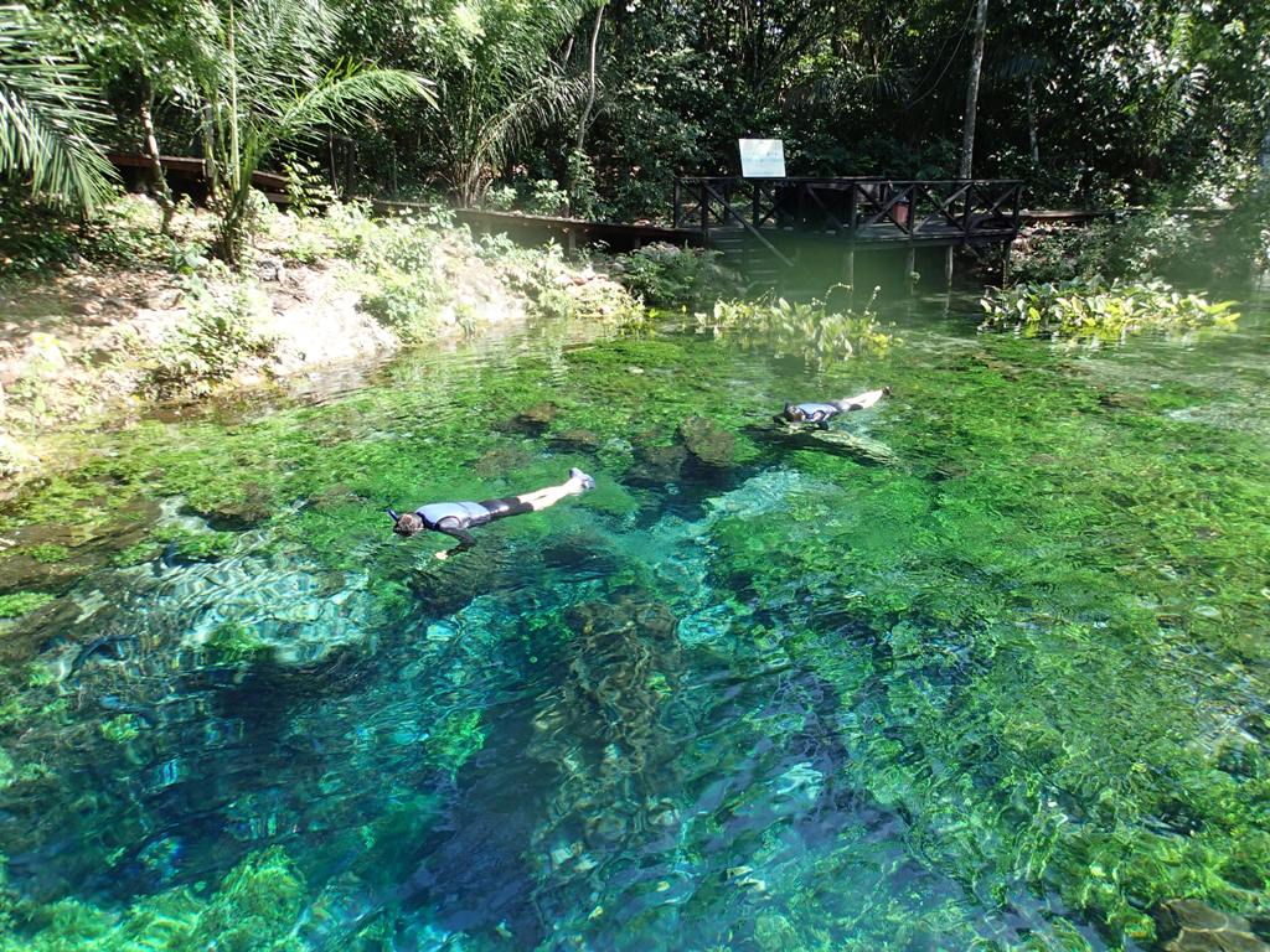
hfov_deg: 69.4
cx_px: 635
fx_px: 917
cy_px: 476
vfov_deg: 54.9
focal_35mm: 25
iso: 100
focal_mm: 4.5
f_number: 2.8
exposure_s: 1/200
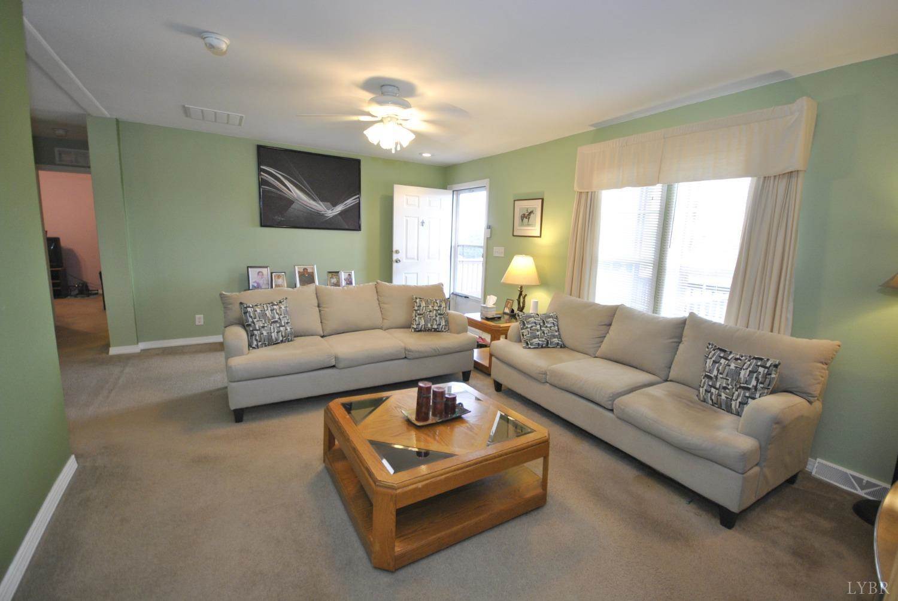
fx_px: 375
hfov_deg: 100.3
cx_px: 449
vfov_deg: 77.5
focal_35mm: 15
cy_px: 300
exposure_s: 1/30
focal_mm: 10
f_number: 4
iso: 320
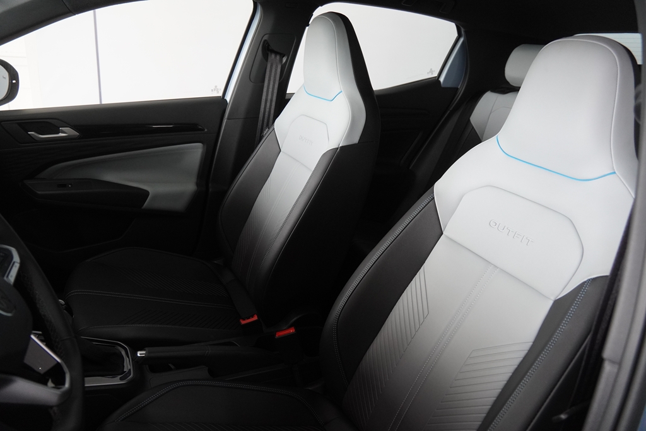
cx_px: 323
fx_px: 458
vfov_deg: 50.4
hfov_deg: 70.4
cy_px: 216
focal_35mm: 26
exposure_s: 1/160
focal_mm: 17
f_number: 3.5
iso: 1600
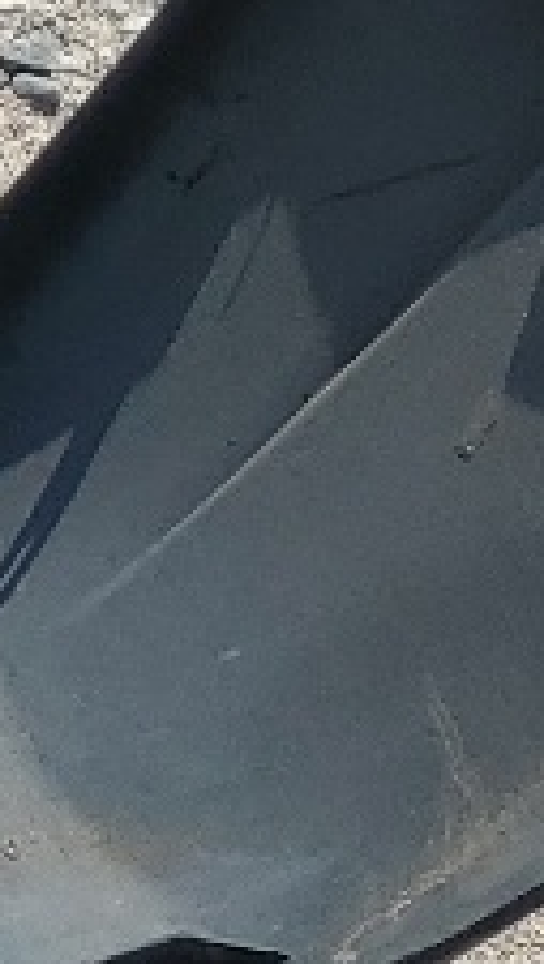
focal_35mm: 201
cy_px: 1020
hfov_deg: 4.8
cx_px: -2399
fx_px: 5141
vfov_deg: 10.6
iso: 50
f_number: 1.5
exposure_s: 1/5000
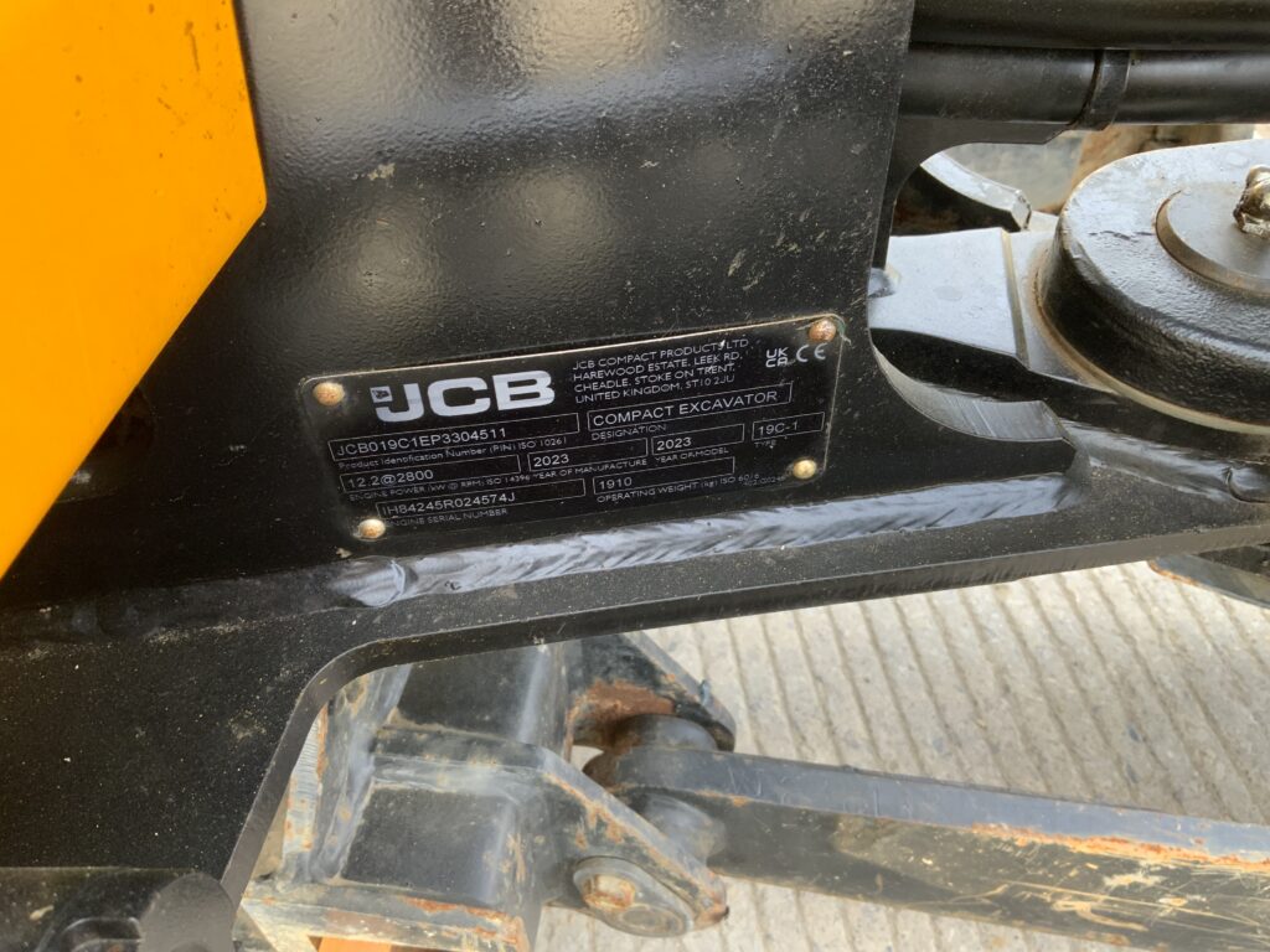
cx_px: 635
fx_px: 1064
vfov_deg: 48.2
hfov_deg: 61.7
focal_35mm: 29
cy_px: 476
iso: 64
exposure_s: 1/83
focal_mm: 3
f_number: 1.8
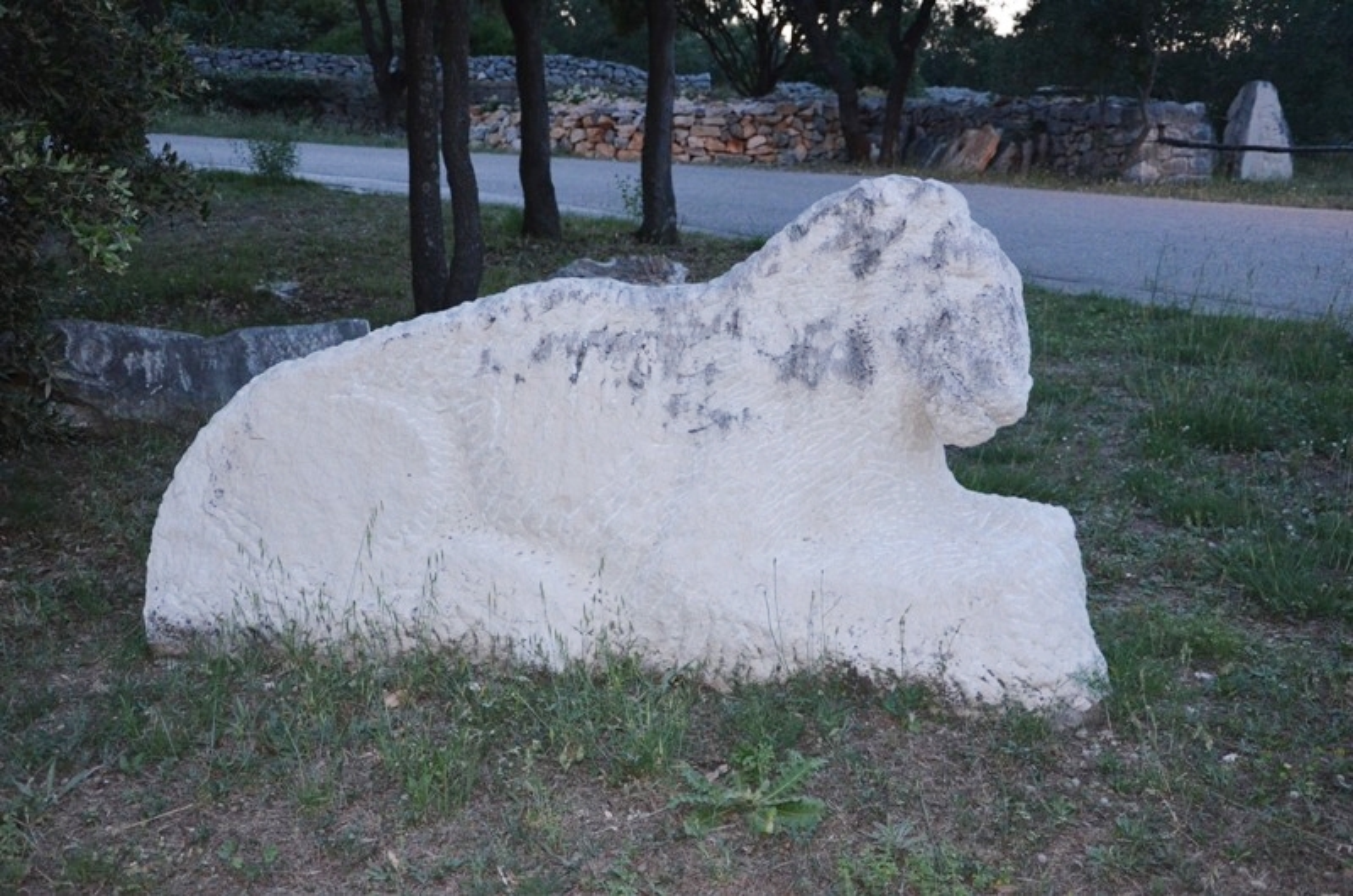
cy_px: 448
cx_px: 676
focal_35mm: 45
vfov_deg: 29.7
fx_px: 1688
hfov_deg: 43.7
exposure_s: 1/60
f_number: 4.2
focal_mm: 30
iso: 2200
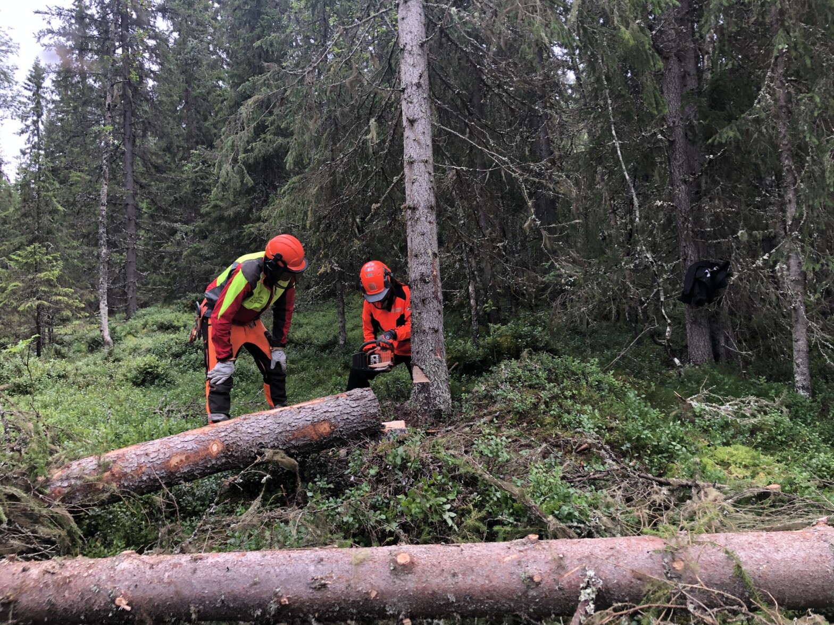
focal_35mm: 28
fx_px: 675
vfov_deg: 49.7
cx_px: 417
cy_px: 312
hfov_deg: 63.4
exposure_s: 1/120
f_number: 1.8
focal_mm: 3.99
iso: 40
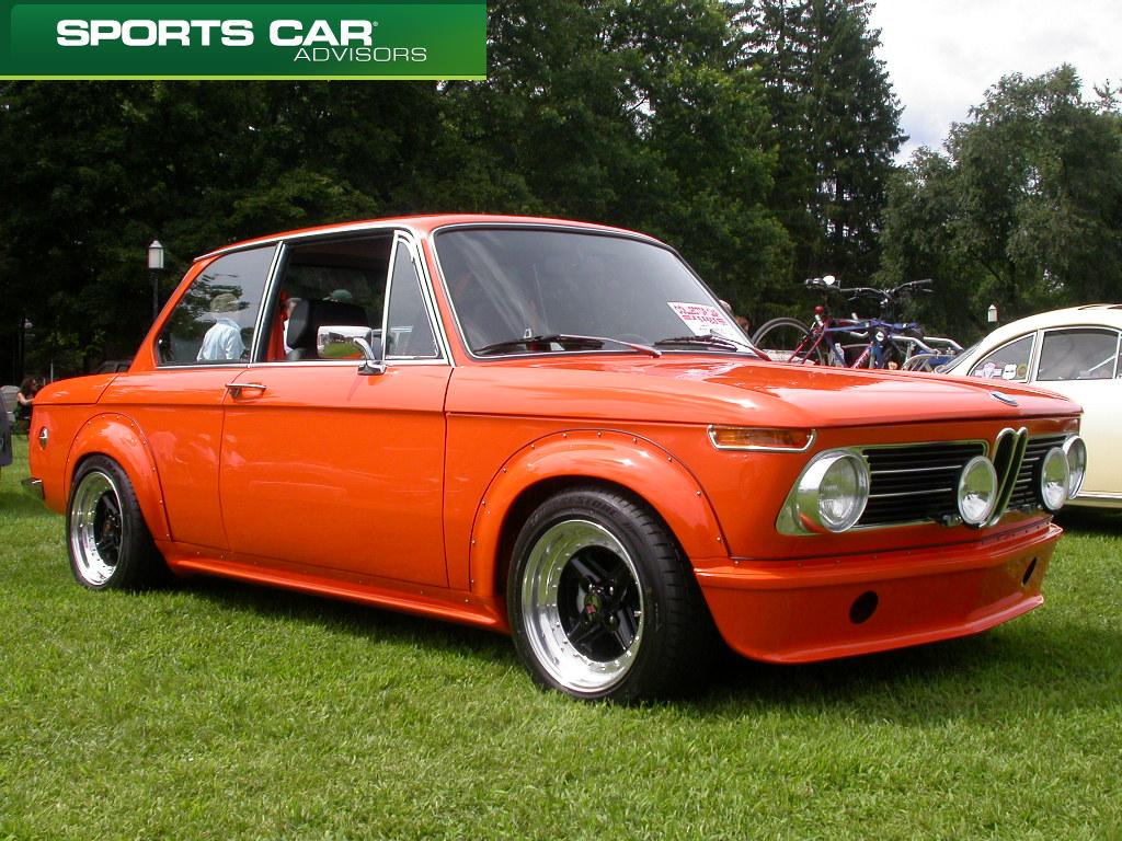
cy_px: 420
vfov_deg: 32.9
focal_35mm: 44
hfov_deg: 42.9
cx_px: 561
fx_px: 1426
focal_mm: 9.1
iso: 100
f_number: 7
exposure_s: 1/247
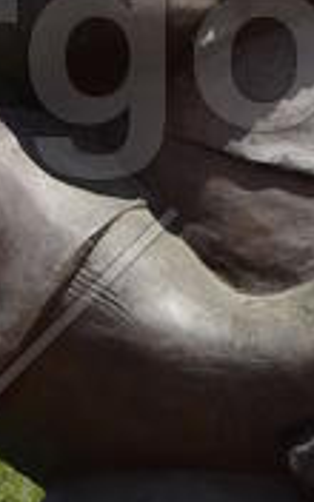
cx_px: 324
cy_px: 60
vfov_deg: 20.2
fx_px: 1383
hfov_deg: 12.8
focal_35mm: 101
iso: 100
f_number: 10
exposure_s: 1/160
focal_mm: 20
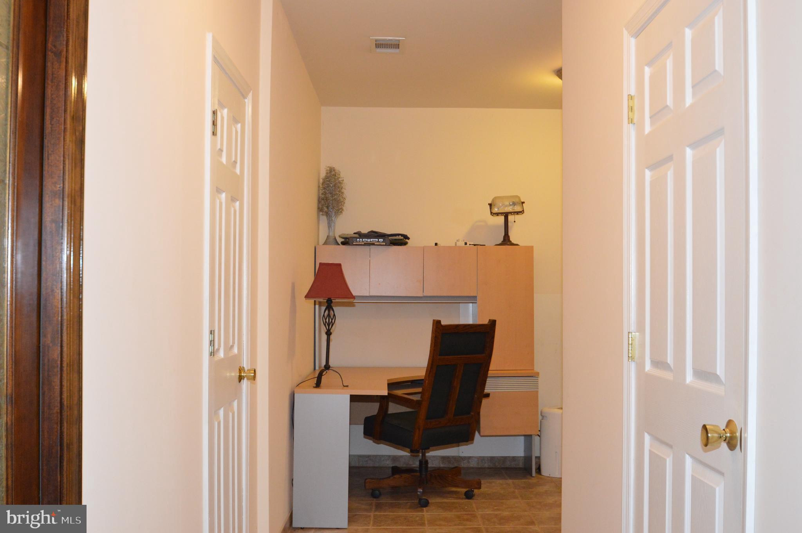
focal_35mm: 36
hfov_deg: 53.2
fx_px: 801
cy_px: 266
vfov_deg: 36.8
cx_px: 401
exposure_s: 1/60
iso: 1800
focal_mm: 24
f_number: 4.5
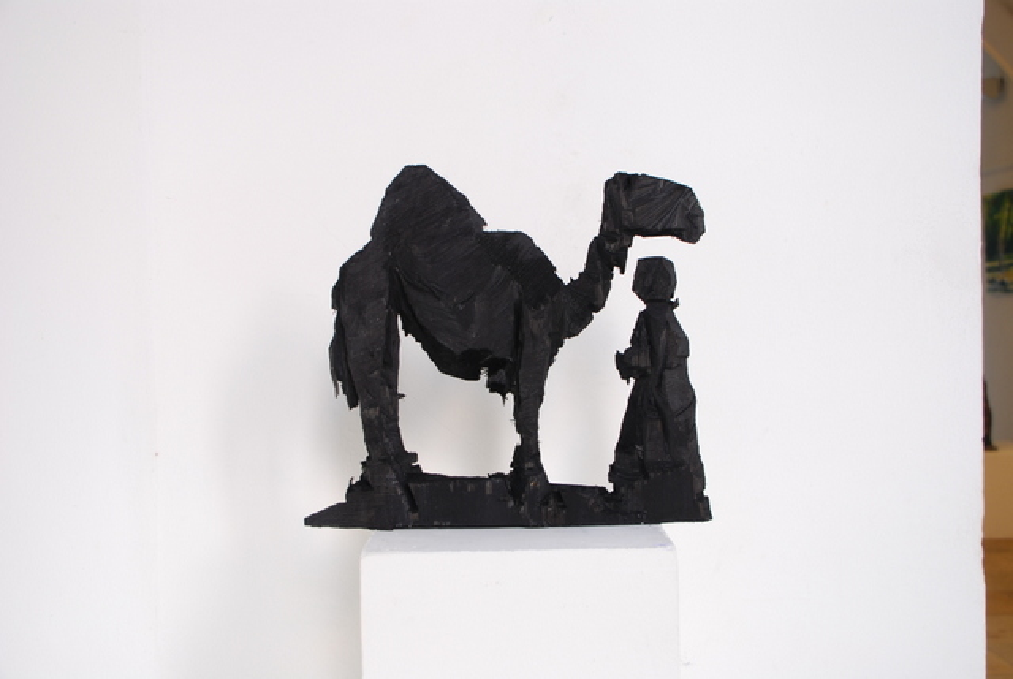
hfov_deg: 43.5
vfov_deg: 30.0
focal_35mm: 45
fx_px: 1268
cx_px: 506
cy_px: 340
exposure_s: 1/6
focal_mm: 30
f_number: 4.5
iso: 100
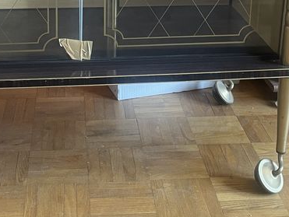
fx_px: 585
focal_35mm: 70
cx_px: 118
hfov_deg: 27.7
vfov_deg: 20.3
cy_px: -8
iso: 200
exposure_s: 1/60
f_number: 1.6
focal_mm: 4.2
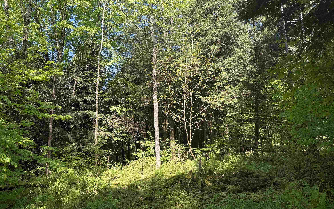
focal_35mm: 26
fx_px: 237
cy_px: 106
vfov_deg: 47.6
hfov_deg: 70.4
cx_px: 167
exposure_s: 1/443
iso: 80
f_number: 1.78
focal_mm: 6.76
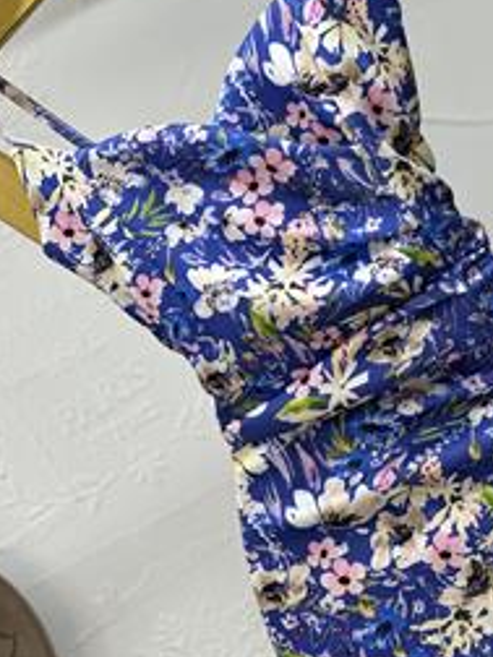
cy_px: 232
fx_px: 2317
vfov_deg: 16.1
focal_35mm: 122
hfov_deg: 12.1
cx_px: 300
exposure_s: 1/100
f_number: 2.8
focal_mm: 9
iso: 160
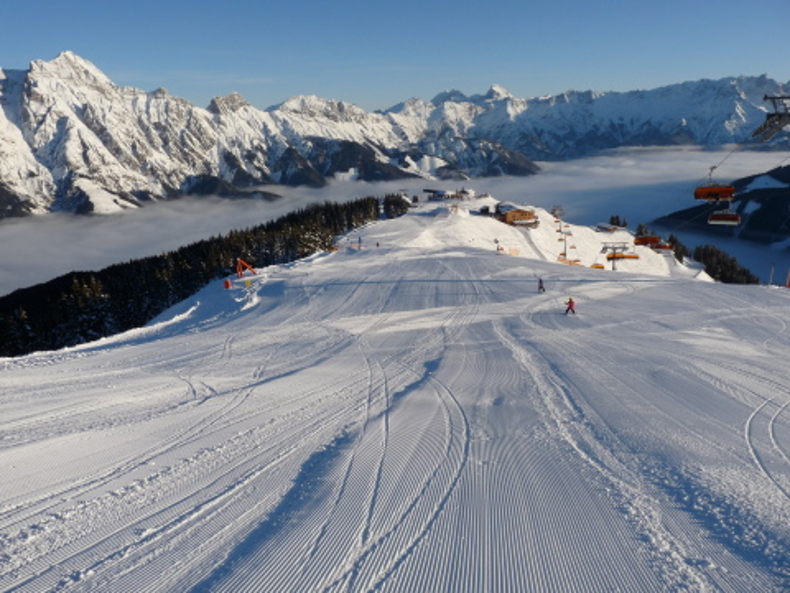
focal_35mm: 27
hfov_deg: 65.3
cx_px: 395
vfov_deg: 51.4
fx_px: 616
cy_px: 296
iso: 100
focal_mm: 4.8
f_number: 4.5
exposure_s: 1/1000
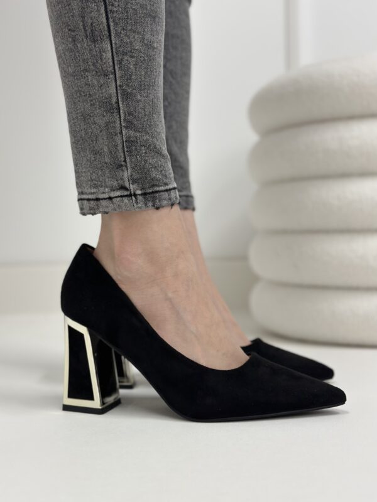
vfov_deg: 39.7
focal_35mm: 48
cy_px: 251
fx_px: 697
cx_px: 188
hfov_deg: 30.3
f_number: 1.78
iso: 160
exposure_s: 1/100
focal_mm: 6.86
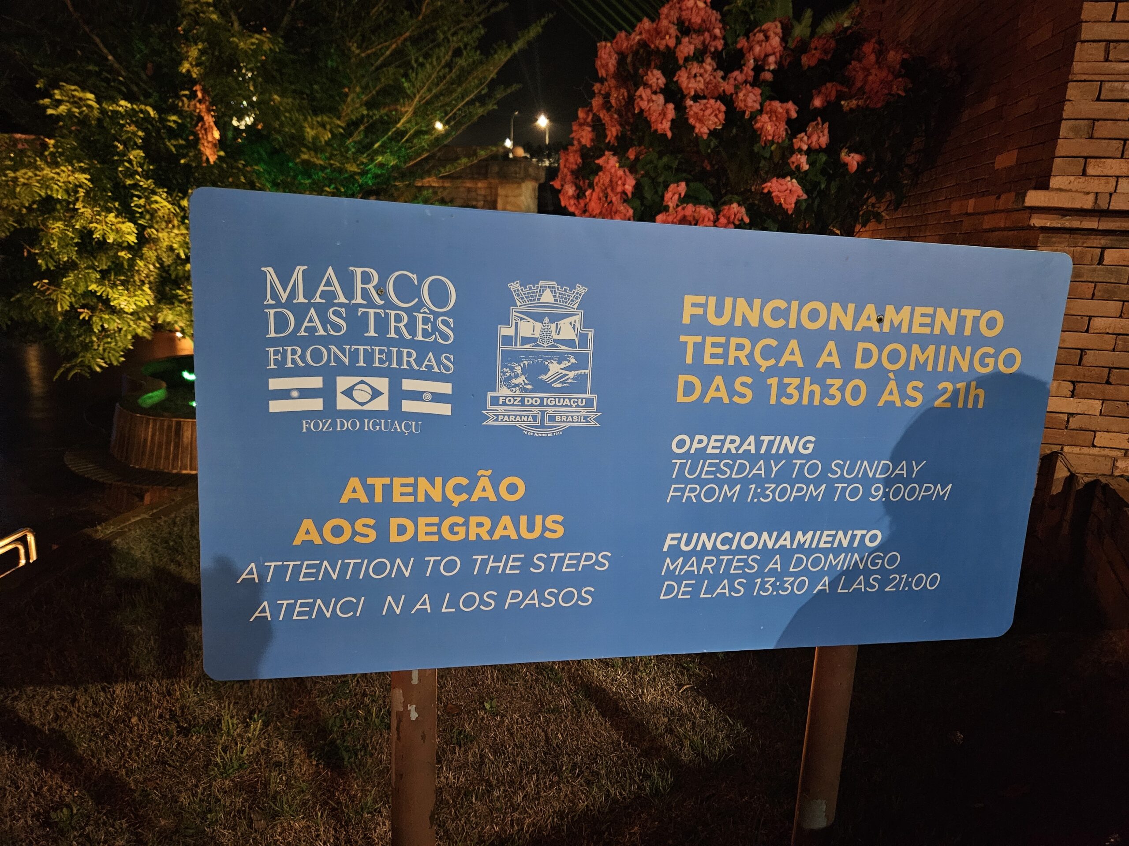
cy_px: 423
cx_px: 564
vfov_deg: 58.9
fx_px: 750
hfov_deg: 73.9
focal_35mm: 23
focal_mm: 5.4
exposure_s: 1/24
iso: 800
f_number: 1.8
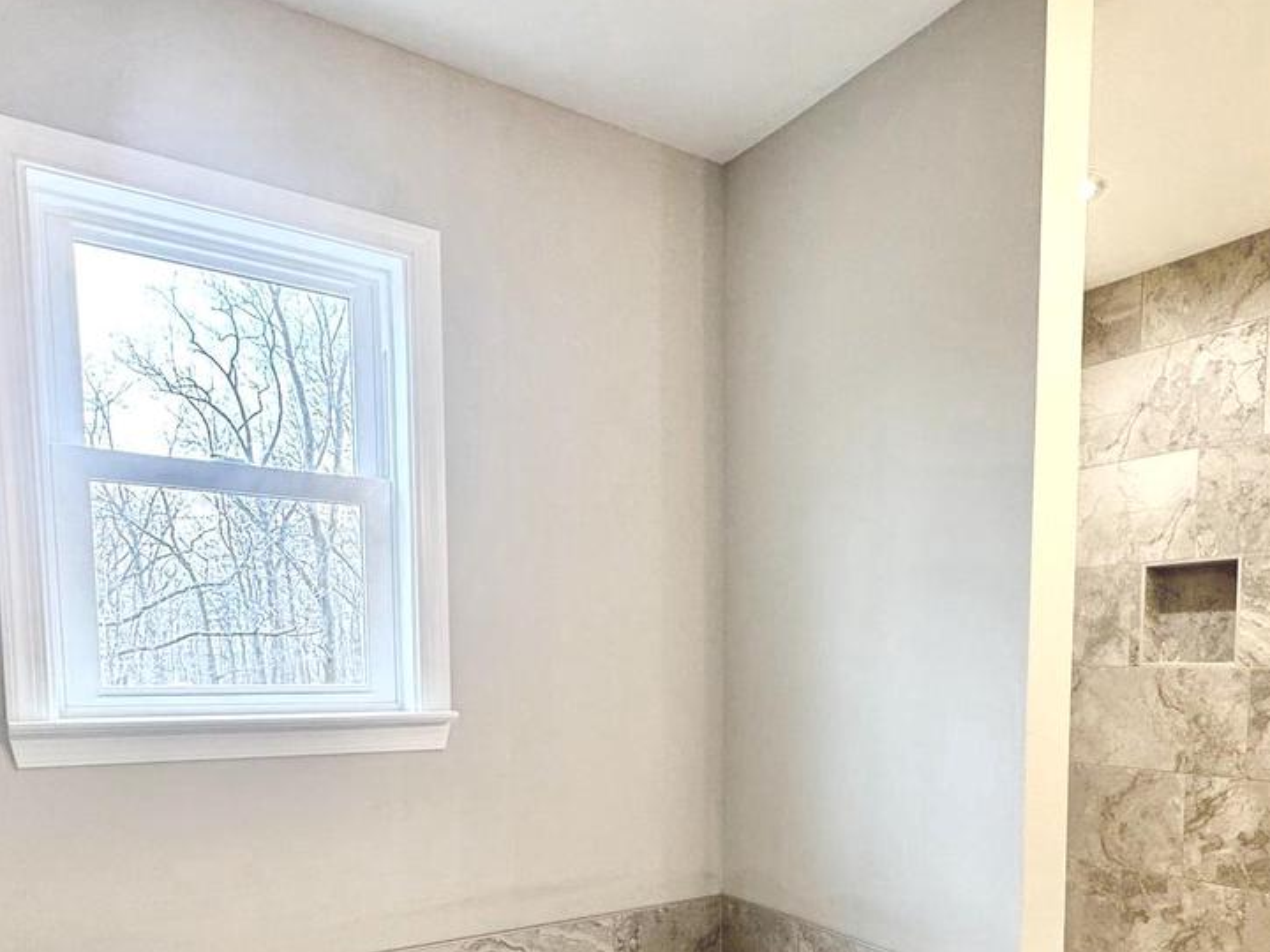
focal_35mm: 28
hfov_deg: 62.6
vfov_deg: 47.1
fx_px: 1027
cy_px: 762
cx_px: 788
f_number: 2.2
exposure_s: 1/120
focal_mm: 2.22
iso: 160
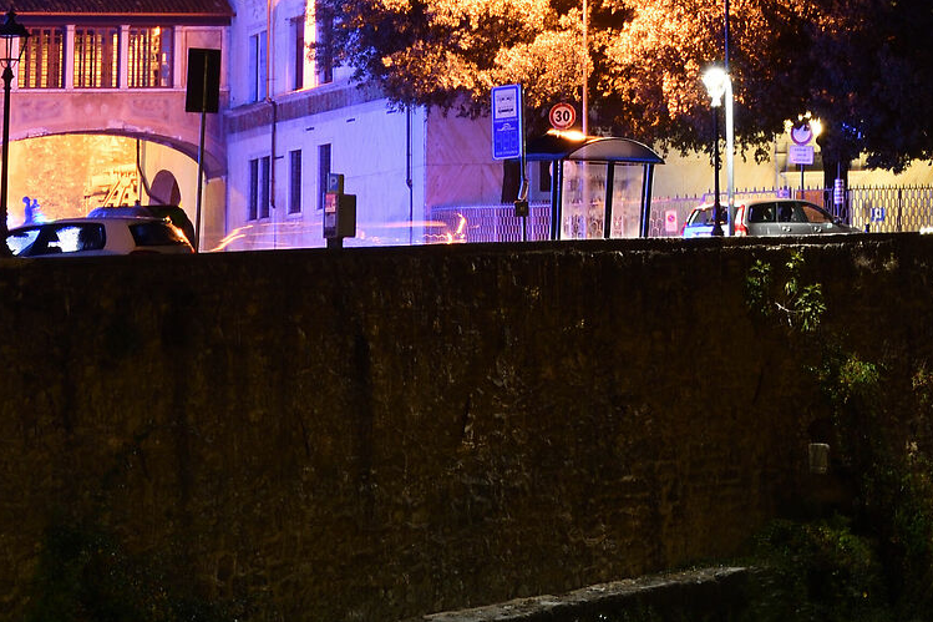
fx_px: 3239
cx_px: 1349
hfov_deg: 15.3
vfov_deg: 10.6
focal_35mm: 125
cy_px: -313
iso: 100
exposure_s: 30
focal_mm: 26
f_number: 8
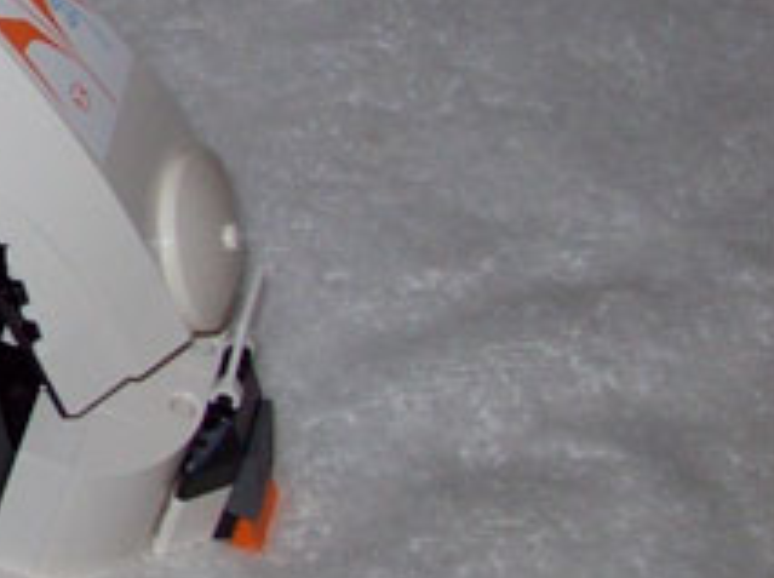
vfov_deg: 8.7
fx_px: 3772
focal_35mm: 169
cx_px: -669
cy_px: -2
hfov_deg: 10.9
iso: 80
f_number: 3
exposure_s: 1/73.6
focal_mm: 7.6
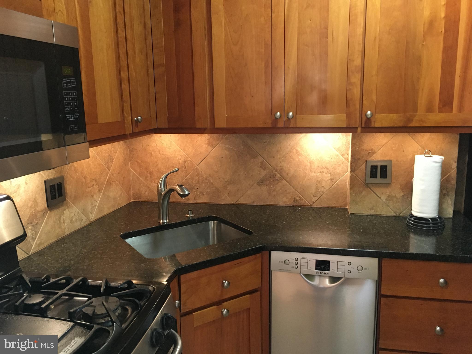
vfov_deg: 48.2
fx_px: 395
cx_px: 236
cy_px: 177
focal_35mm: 29
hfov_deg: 61.7
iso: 200
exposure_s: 1/15
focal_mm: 4.15
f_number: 2.2
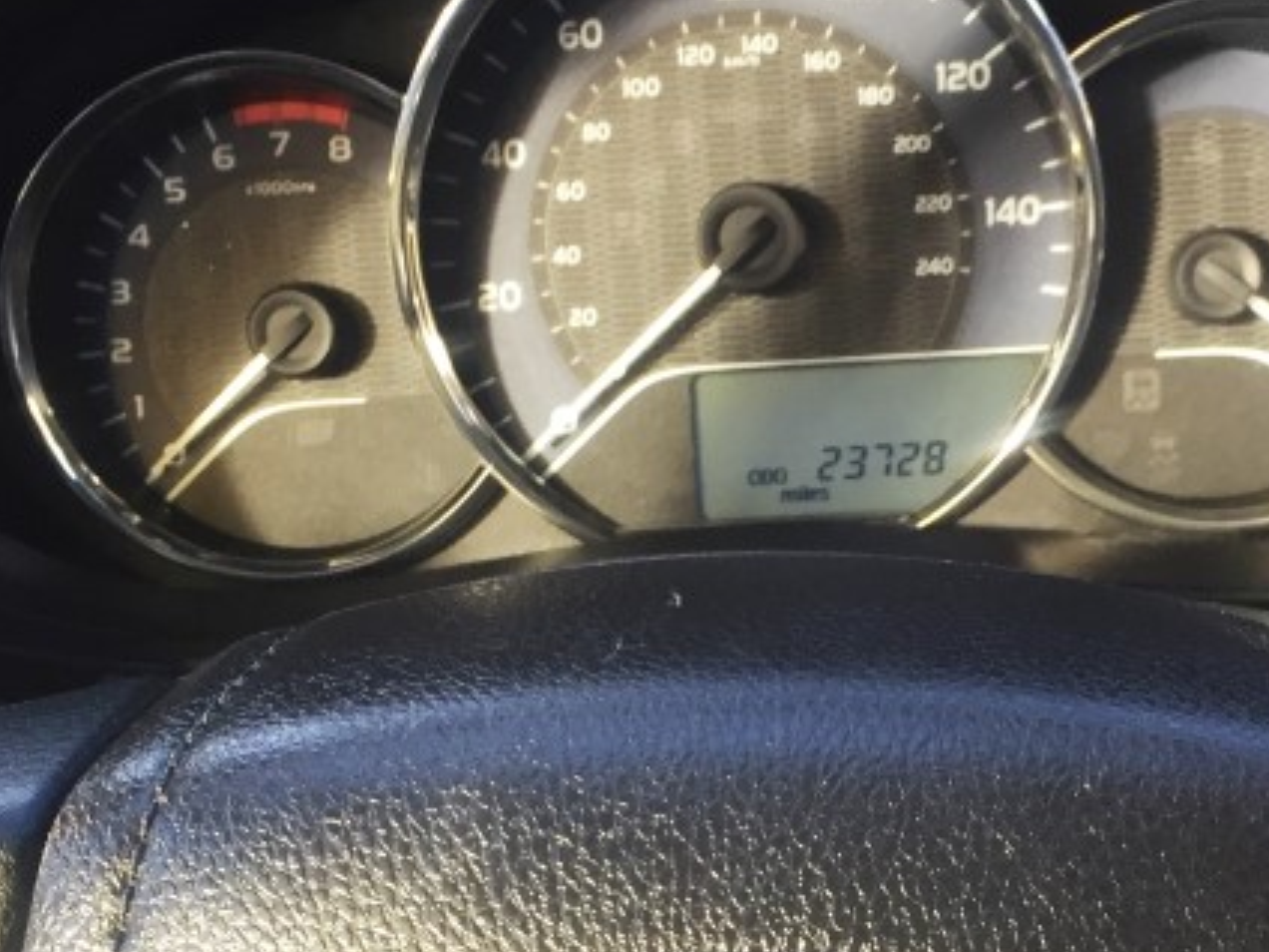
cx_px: 790
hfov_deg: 27.7
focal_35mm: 70
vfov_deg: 20.7
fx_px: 2566
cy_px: 775
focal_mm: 4.15
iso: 32
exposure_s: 1/40
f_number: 2.2
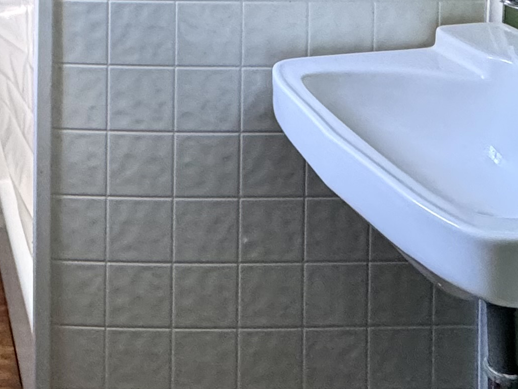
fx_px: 823
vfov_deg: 21.0
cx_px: -90
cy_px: -248
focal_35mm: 55
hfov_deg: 30.2
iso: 250
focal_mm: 2.22
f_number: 2.2
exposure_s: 1/61
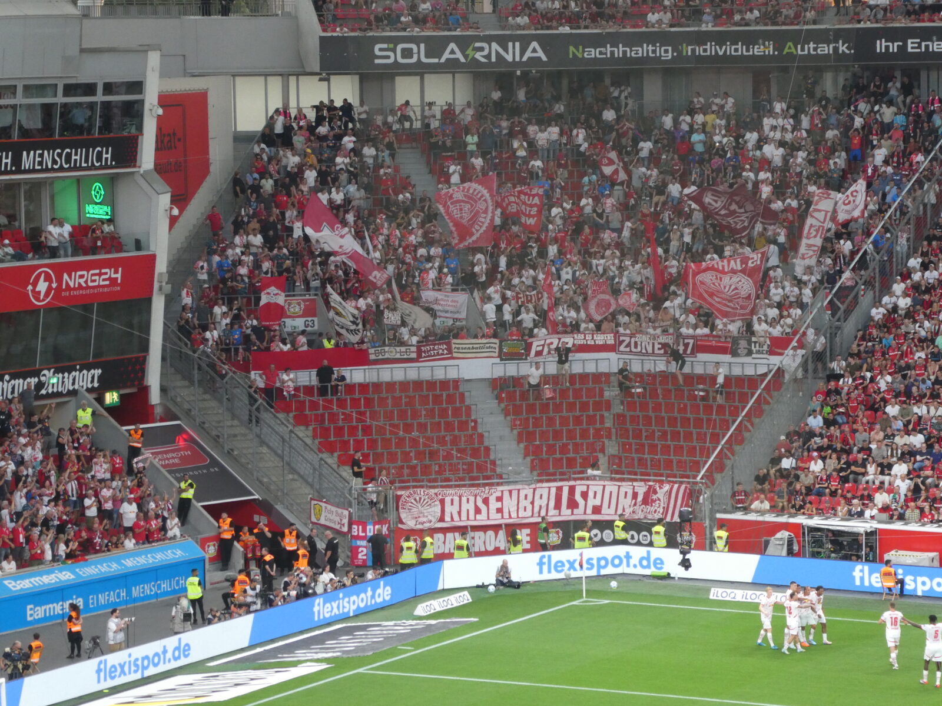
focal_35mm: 135
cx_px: 471
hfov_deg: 14.6
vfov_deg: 11.0
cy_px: 353
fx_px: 3674
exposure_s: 1/80
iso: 400
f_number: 5.3
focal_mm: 24.2
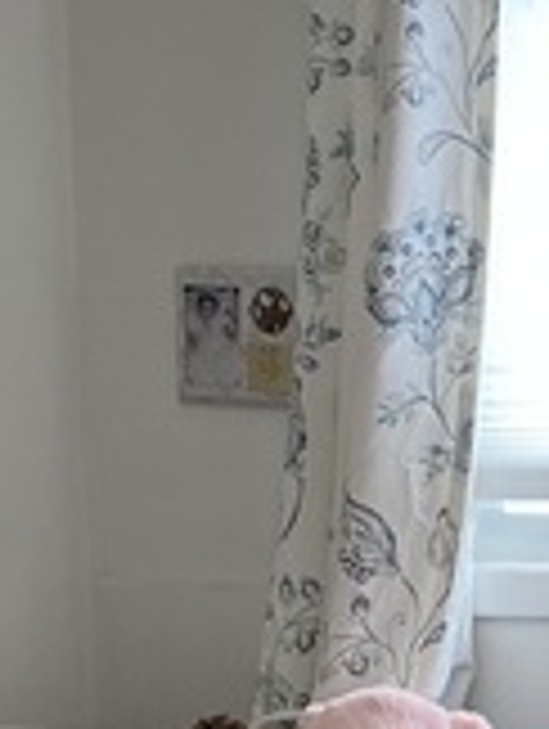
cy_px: 698
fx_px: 3649
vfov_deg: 11.3
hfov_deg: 8.5
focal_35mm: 173
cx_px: 644
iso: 100
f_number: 1.8
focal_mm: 4.25
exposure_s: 1/121
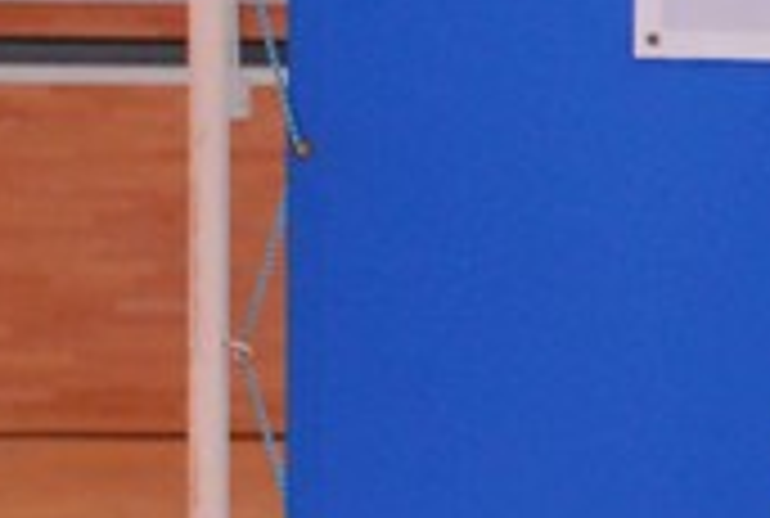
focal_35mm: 224
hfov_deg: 8.8
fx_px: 4804
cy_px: 401
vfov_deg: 6.2
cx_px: 1346
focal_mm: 32
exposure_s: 1/80
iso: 800
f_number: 4
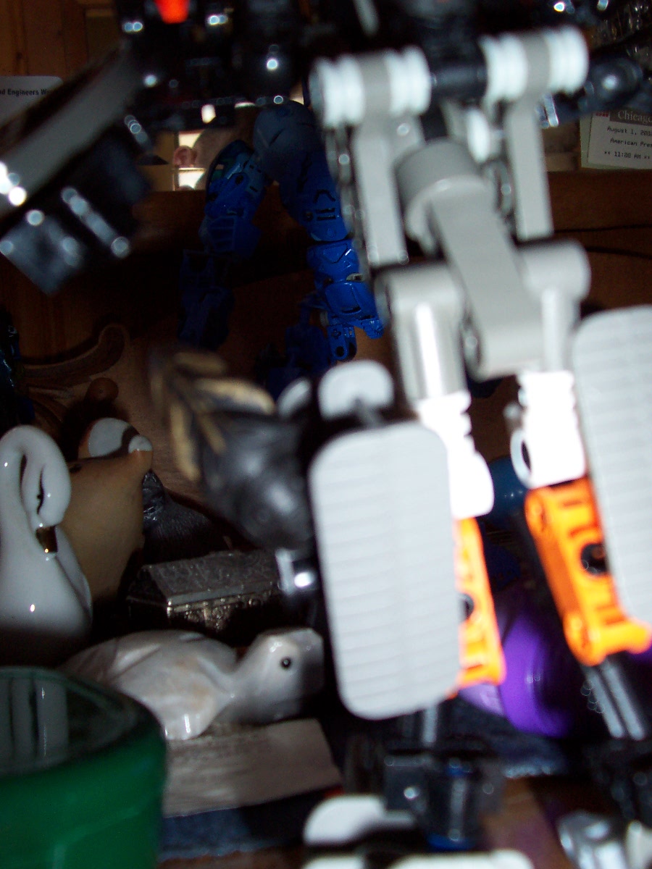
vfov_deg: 50.1
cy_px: 434
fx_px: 929
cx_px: 326
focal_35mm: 37
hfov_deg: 38.7
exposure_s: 1/60
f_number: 2.8
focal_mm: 5.6
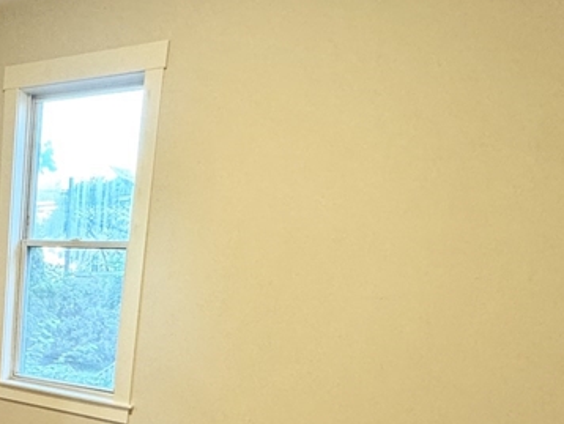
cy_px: 416
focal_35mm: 40
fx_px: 652
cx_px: -24
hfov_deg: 39.9
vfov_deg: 33.2
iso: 250
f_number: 2.2
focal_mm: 2.22
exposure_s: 1/60
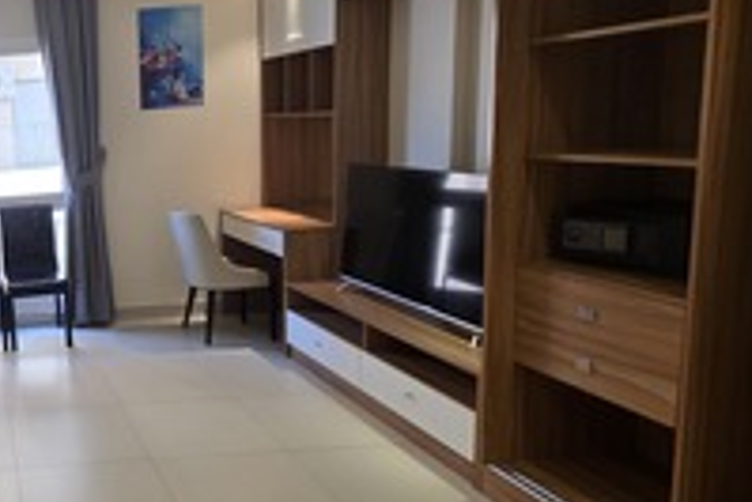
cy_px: 228
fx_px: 648
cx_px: -43
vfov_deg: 42.4
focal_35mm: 31
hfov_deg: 47.0
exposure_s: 1/50
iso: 160
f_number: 1.9
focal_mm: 2.2
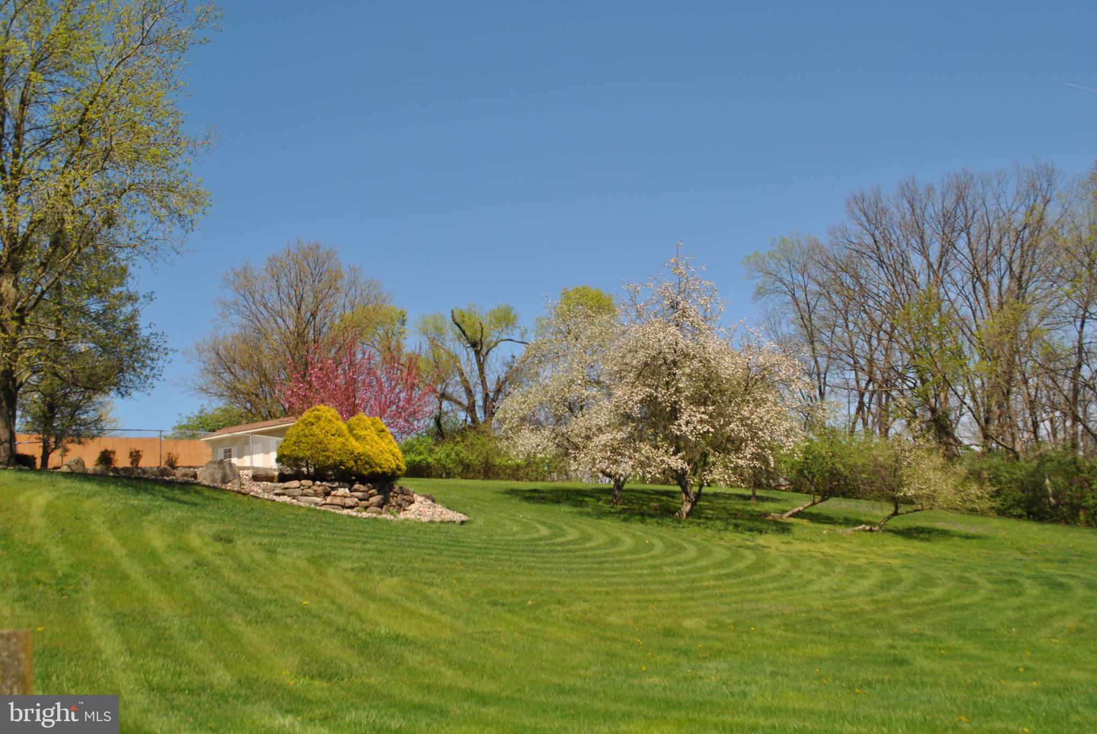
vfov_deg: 40.1
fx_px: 1007
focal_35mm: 33
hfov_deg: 57.2
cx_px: 548
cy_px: 367
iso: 100
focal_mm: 22
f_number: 8
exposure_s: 1/250
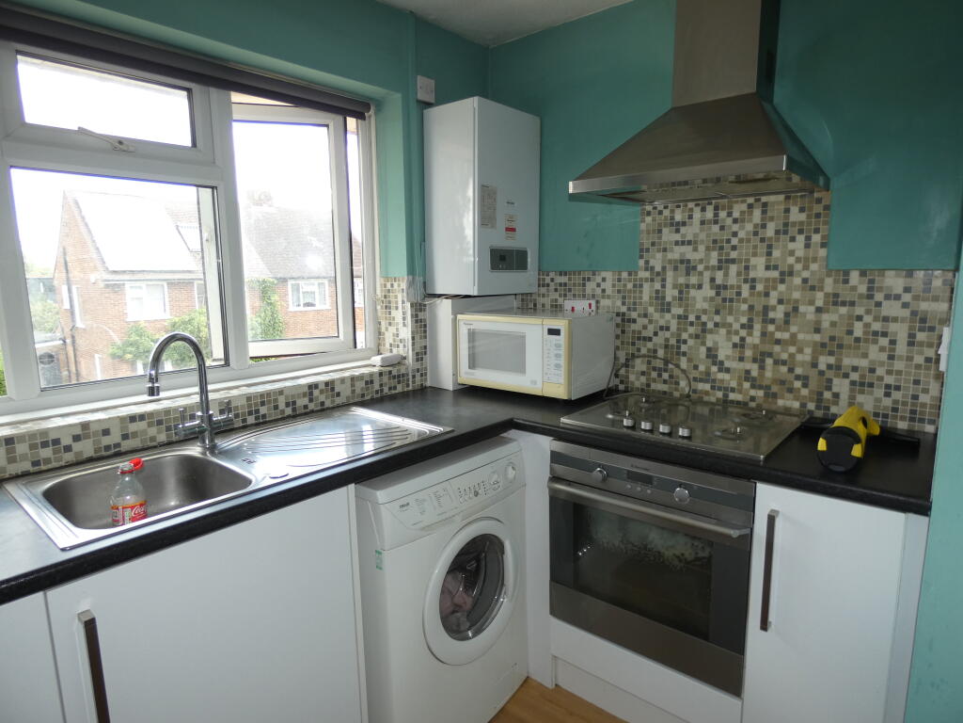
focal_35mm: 20
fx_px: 556
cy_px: 362
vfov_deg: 66.0
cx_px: 482
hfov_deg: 81.7
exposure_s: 1/60
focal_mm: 3.6
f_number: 2.8
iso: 80
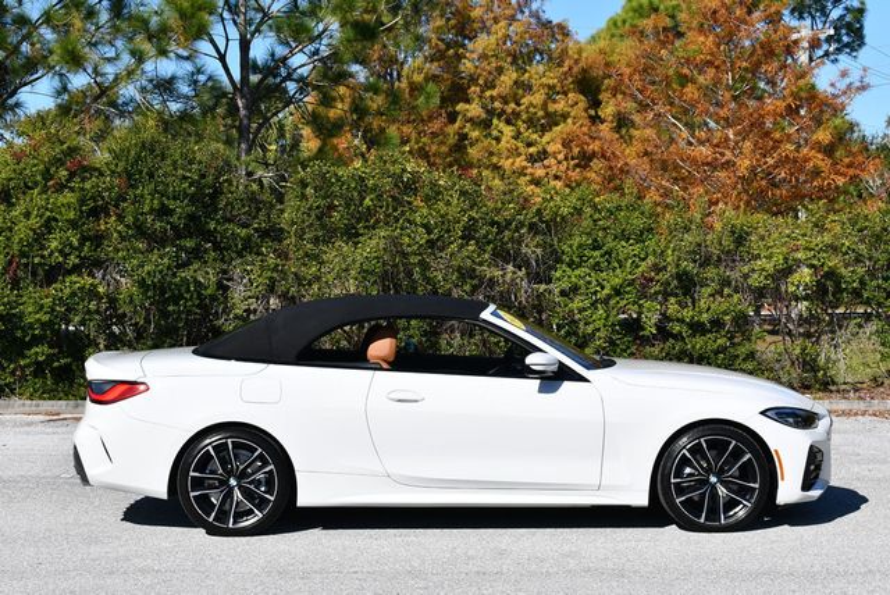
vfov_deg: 19.0
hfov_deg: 28.0
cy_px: 298
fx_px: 1782
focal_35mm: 72
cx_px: 445
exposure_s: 1/320
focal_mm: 36
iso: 100
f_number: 9
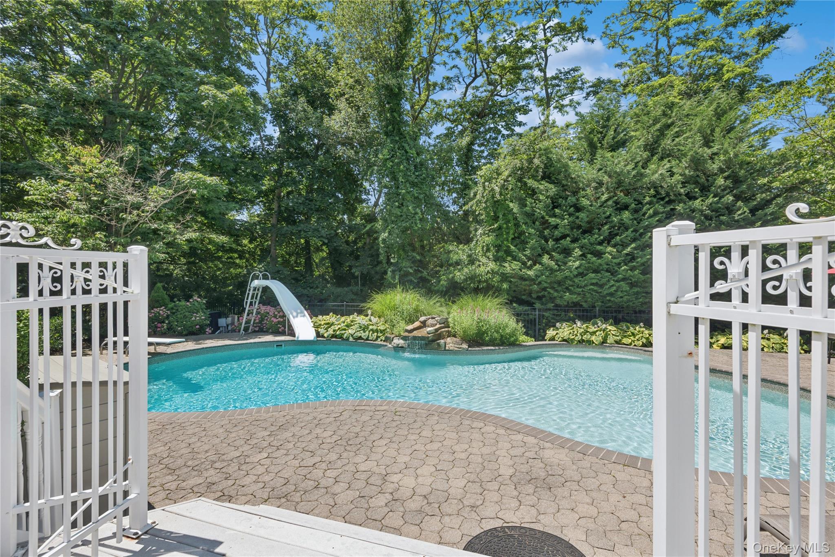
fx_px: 371
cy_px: 278
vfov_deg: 73.8
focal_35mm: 16
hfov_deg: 96.7
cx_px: 418
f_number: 9
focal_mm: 16
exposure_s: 1/320
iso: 200
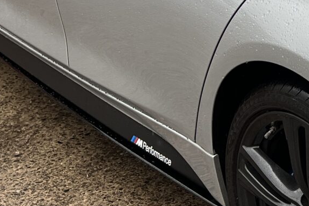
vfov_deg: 11.2
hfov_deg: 15.7
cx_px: 453
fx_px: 1038
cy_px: 6
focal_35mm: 121
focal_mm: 5.7
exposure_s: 1/670
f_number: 1.5
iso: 50
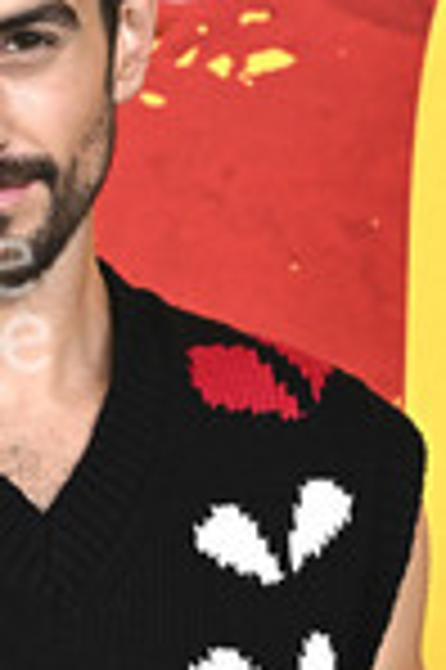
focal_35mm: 196
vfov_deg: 10.5
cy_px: 571
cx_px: -50
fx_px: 3651
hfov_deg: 7.0
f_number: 6.3
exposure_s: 1/250
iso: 2000
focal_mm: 73
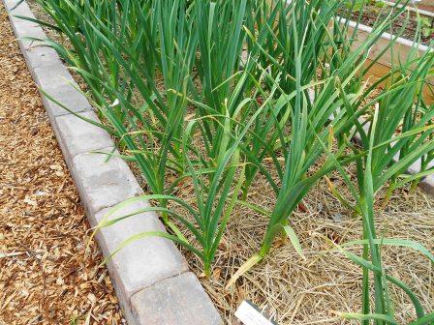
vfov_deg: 48.2
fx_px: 364
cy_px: 162
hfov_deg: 61.7
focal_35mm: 29
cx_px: 217
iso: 80
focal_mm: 5.1
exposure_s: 1/320
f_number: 3.4
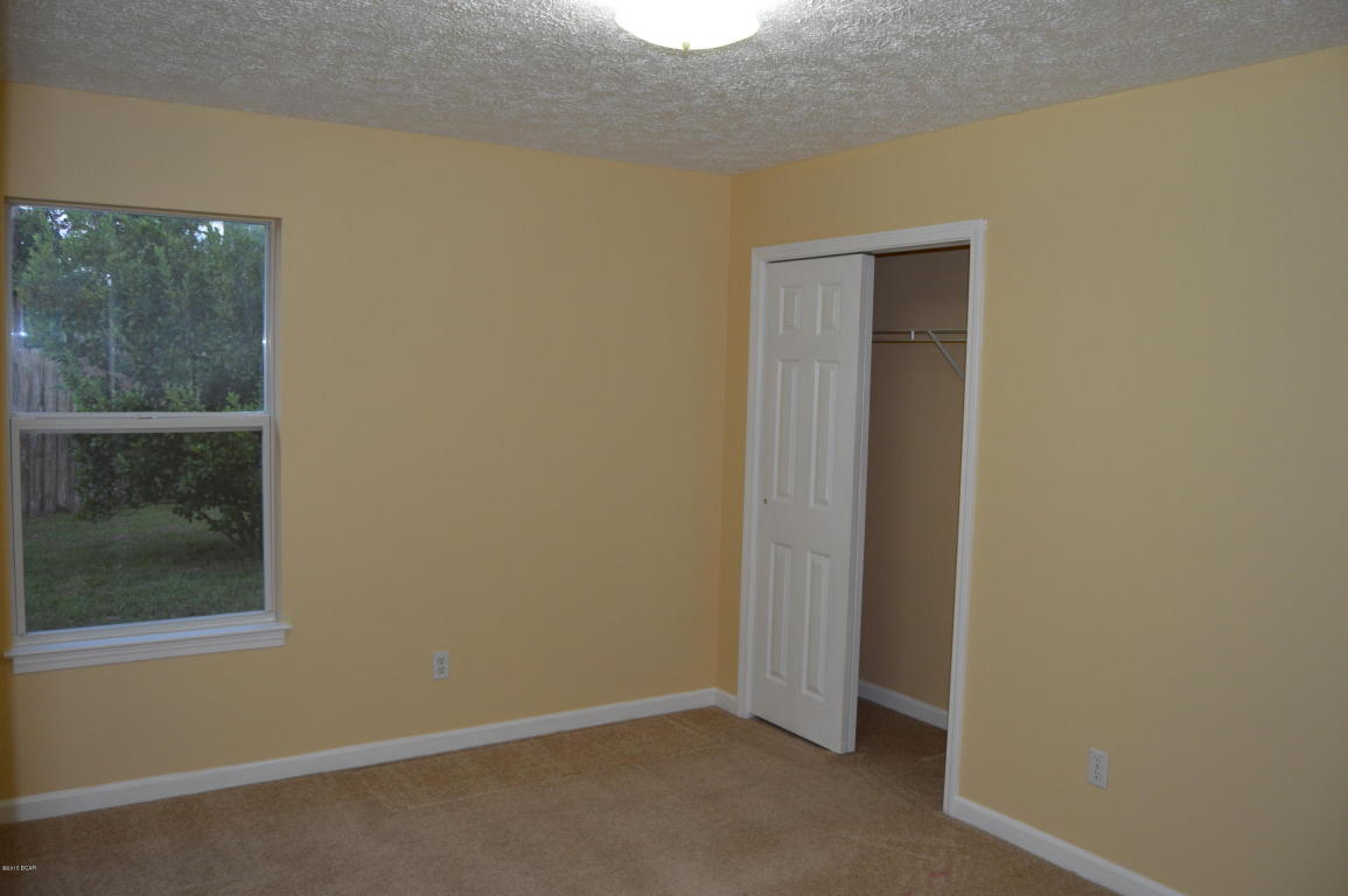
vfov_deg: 47.9
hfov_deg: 67.4
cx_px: 674
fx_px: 1010
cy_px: 448
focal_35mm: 27
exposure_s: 1/60
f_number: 3.5
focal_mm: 18
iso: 400
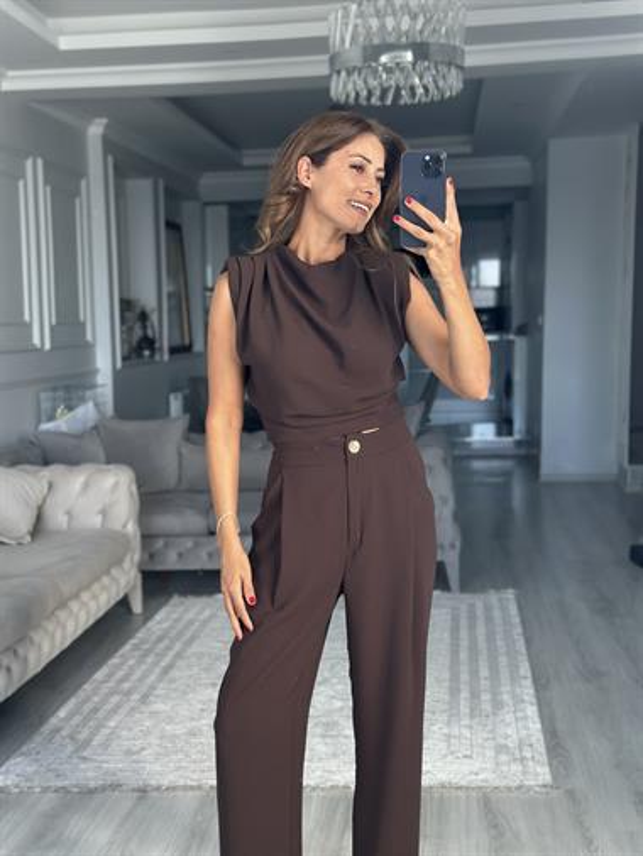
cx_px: 322
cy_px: 428
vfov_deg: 39.6
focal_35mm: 48
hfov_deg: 30.3
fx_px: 1188
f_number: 1.78
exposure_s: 1/161
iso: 80
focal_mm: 6.86
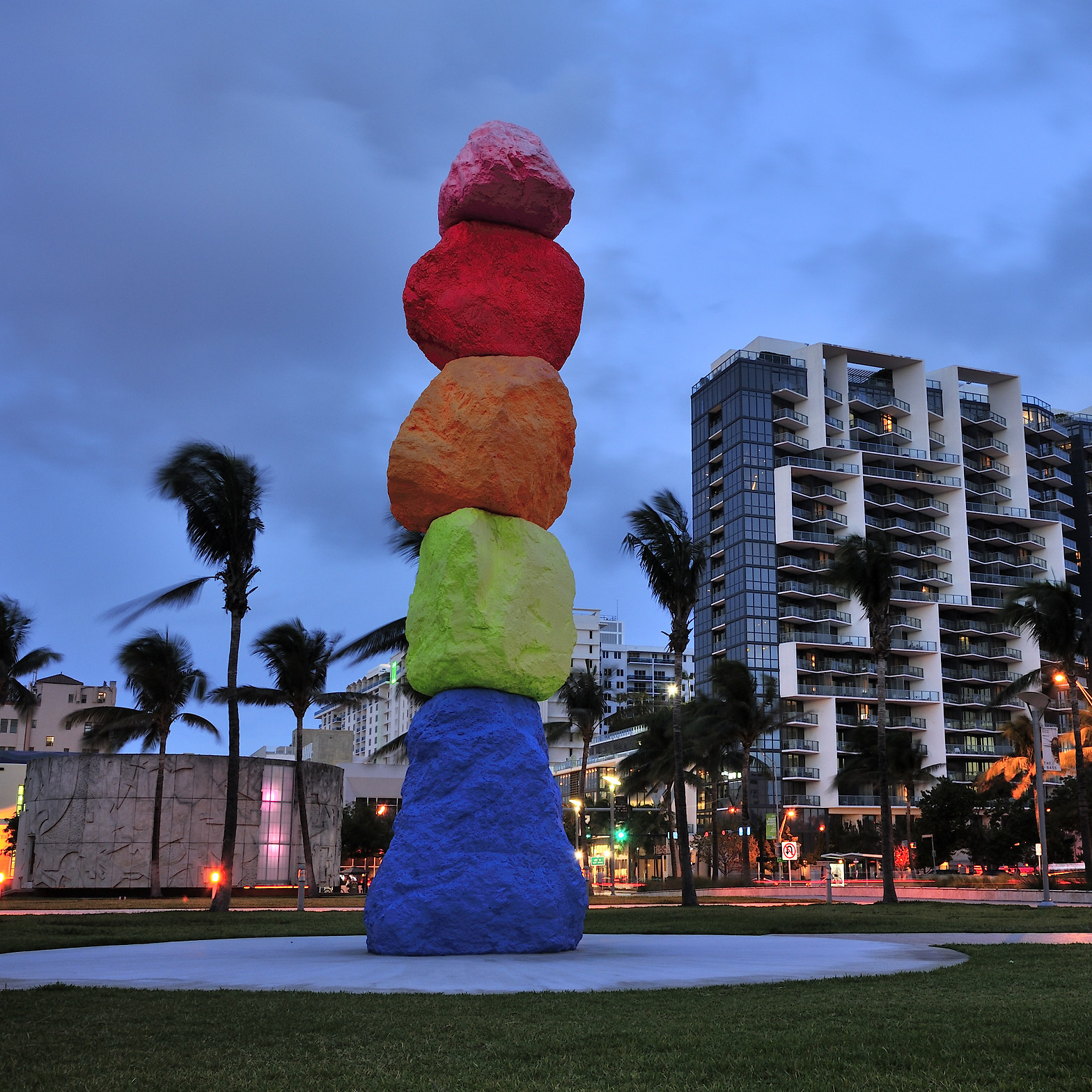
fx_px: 1392
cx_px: 657
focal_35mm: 39
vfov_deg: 42.8
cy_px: 551
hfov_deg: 42.6
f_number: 11
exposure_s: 2.5
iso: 200
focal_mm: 30
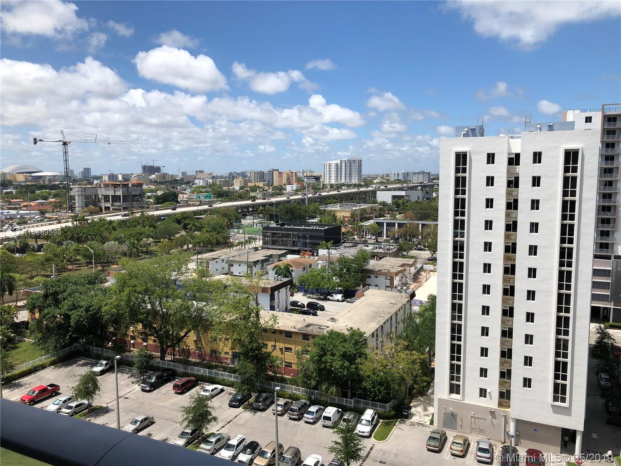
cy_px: 233
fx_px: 502
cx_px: 310
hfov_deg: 63.4
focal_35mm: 28
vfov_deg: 49.7
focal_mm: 3.99
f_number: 1.8
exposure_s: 1/3247
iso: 25
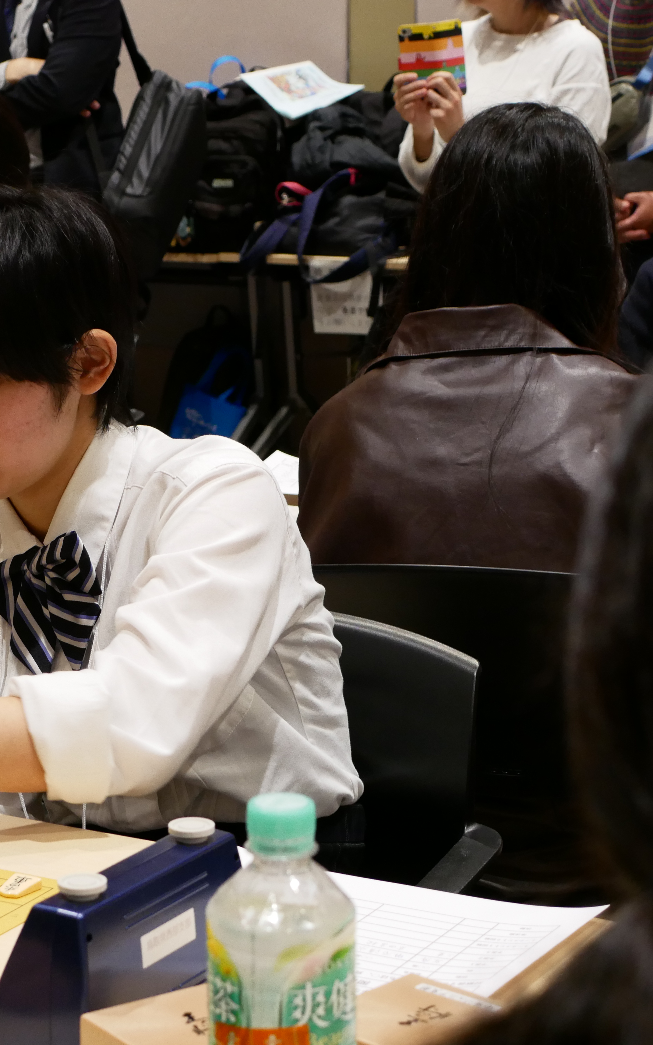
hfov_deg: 14.7
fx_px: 2506
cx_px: 49
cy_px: 523
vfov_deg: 23.6
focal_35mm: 88
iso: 1250
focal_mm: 31
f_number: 5.4
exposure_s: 1/80
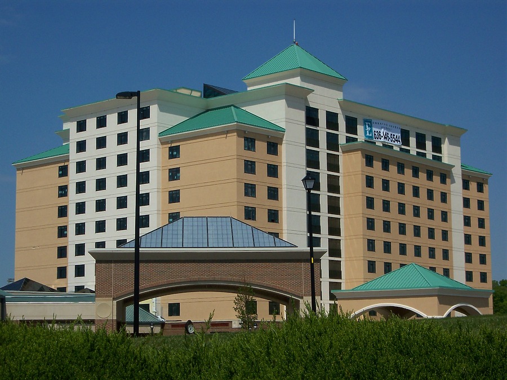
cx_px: 254
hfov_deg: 25.7
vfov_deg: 19.4
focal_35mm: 76
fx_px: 1113
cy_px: 190
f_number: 6.7
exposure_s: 1/1000
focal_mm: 16
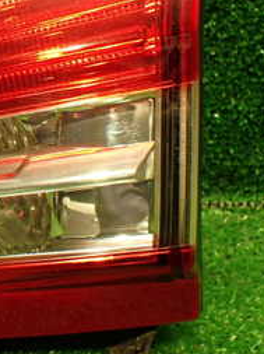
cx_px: -103
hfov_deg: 17.8
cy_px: 122
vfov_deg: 25.6
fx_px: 775
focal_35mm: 76
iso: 500
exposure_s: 1/30
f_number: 2.4
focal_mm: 5.79
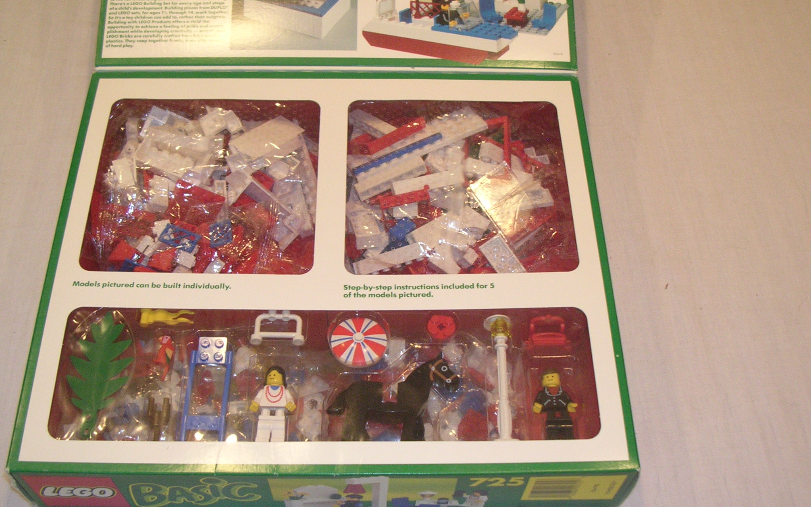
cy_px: 251
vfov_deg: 31.3
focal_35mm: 41
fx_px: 906
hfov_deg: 48.2
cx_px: 399
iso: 312
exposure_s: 1/27.7
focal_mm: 5.8
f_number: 2.8
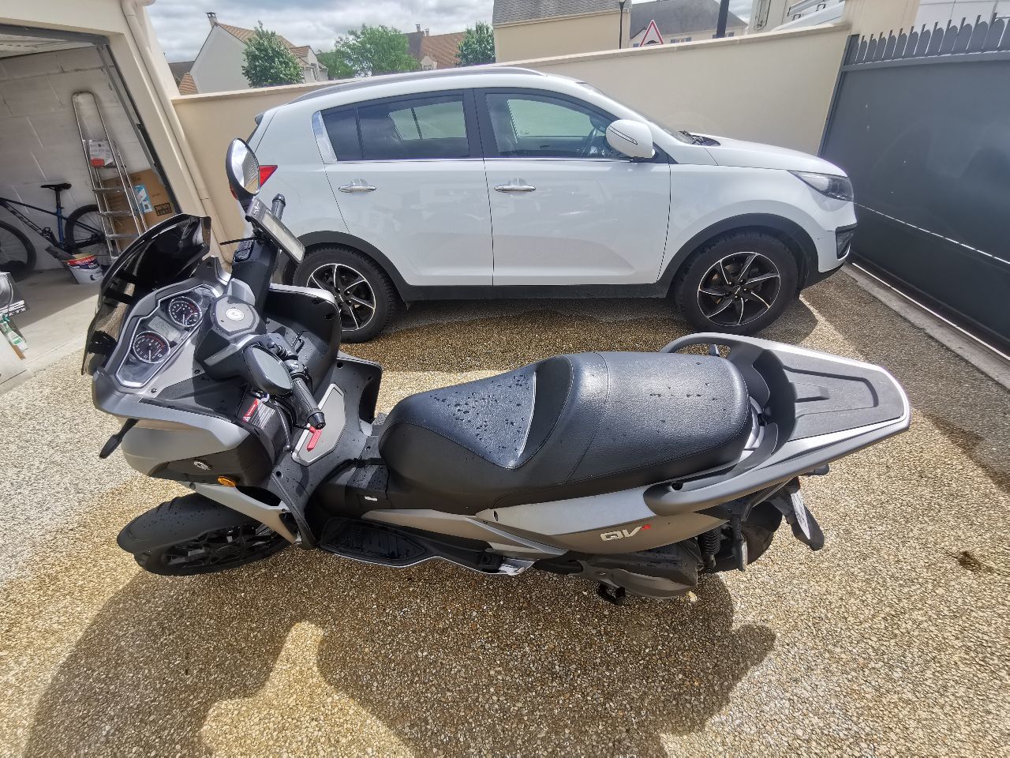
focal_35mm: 16
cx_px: 505
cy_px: 379
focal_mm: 2.35
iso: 50
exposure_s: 1/519
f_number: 2.2
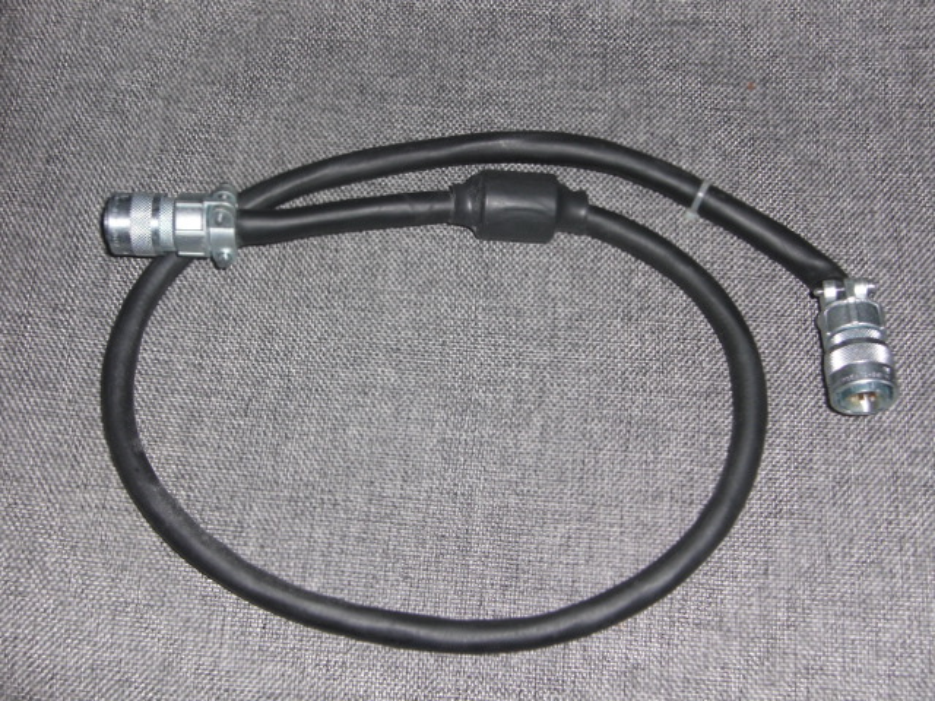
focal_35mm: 39
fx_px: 1053
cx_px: 468
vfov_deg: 36.8
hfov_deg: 47.9
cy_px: 350
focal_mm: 6.9
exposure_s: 1/60
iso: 100
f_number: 3
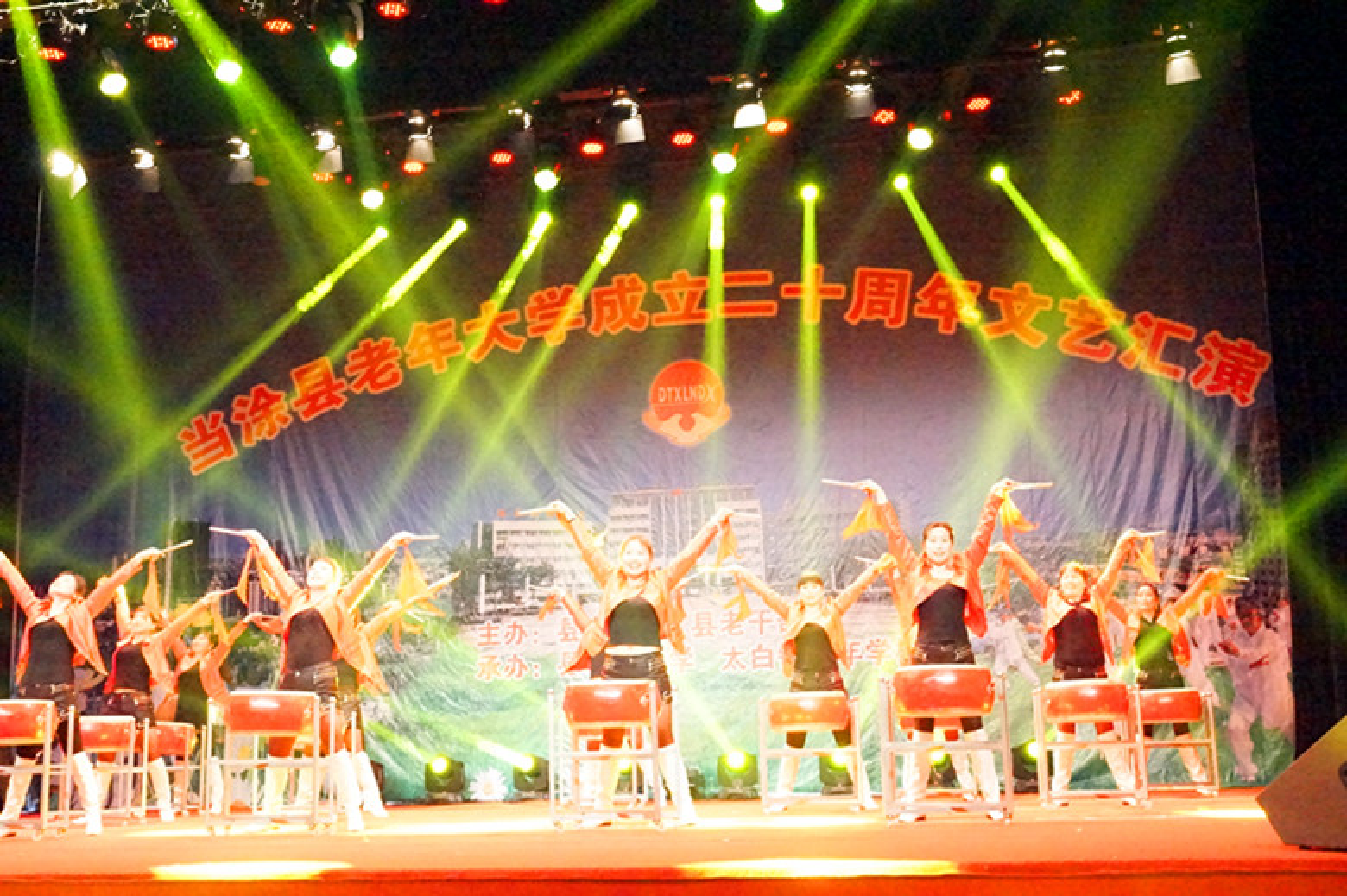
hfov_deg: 49.6
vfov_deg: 34.2
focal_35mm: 39
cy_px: 448
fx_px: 1458
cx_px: 674
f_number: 6.3
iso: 16000
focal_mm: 26
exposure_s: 1/160
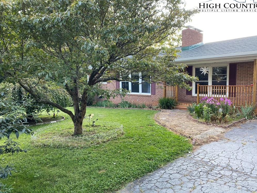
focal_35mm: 27
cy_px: 95
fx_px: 201
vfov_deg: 51.4
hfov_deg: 65.3
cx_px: 131
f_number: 1.8
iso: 64
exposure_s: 1/121
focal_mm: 4.25
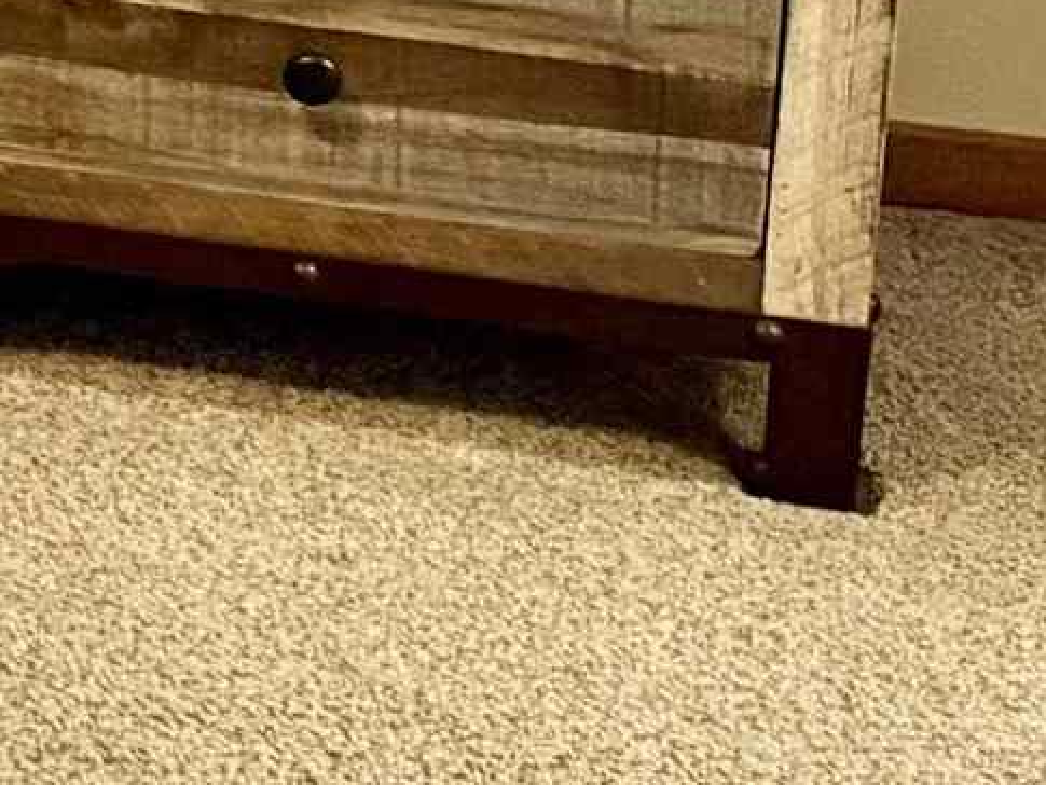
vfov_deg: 9.2
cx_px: -1260
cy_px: -785
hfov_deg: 11.3
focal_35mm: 152
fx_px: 4594
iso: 640
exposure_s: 1/40
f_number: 1.78
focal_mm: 6.76
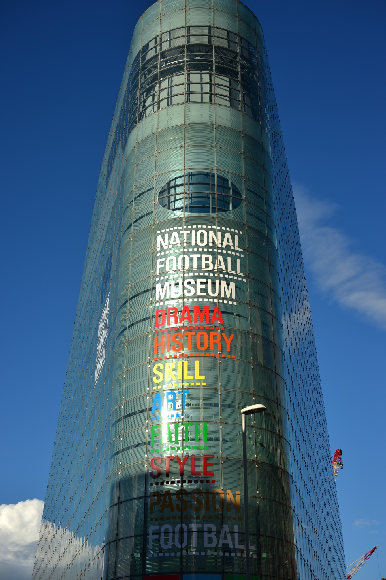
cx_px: 193
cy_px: 290
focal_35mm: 45
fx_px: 725
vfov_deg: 43.6
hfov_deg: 29.8
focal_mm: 45
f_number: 6.3
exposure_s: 1/320
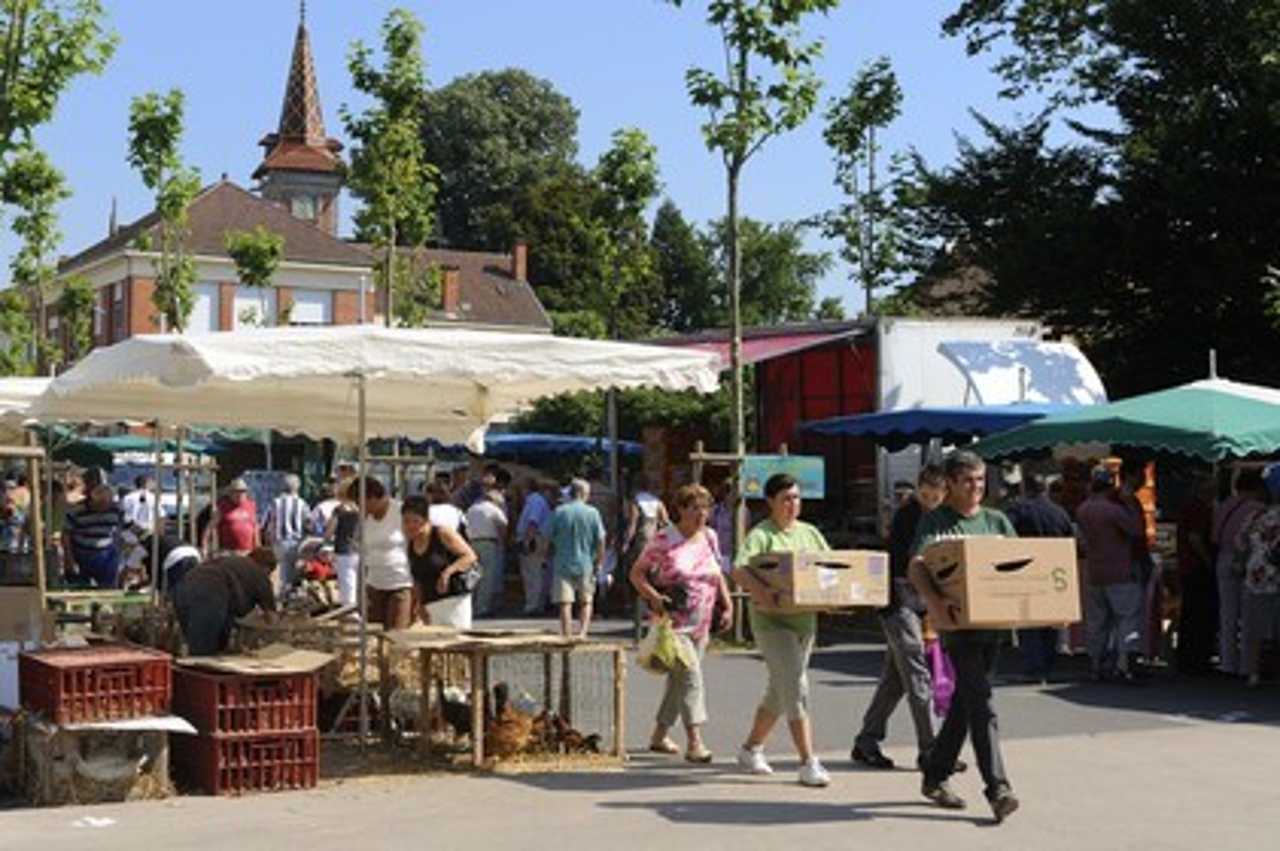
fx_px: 2203
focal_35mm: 62
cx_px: 640
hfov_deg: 32.4
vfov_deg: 21.9
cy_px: 426
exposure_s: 1/160
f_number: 13
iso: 200
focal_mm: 62
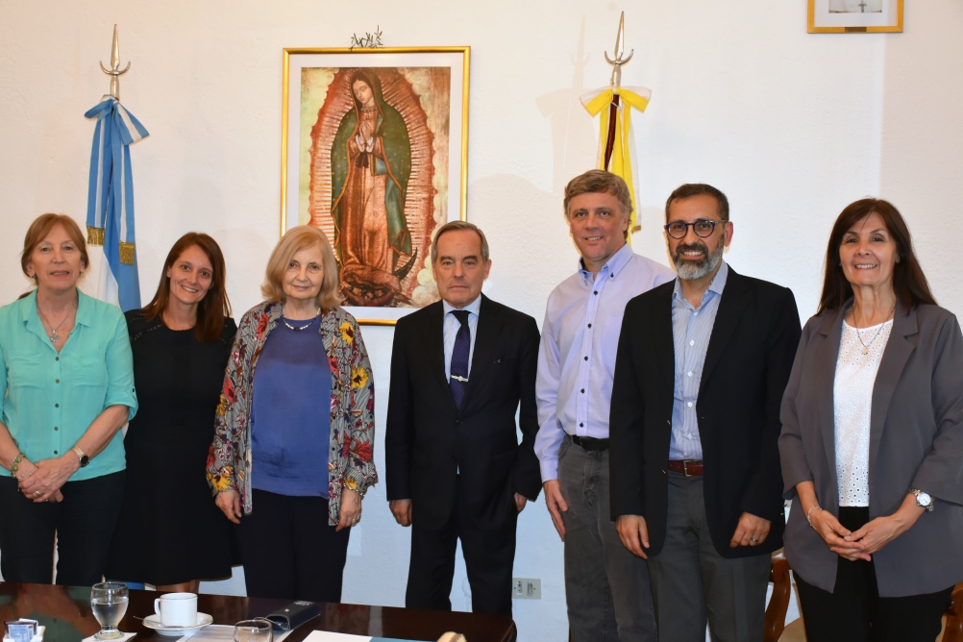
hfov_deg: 42.7
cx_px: 476
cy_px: 323
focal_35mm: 46
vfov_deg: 29.2
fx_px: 1230
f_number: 5
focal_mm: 30
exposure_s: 1/60
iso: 800
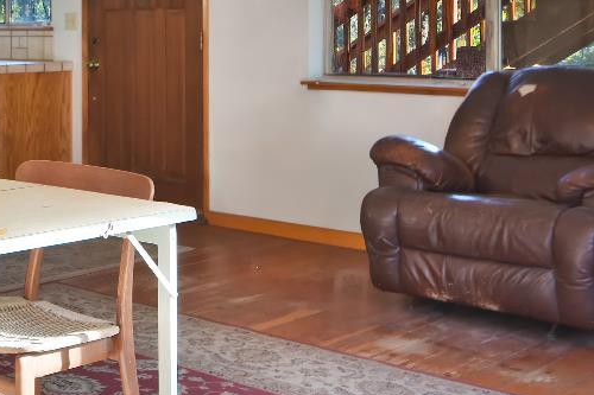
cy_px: 42
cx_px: -53
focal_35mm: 63
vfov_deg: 21.1
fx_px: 1039
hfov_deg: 29.0
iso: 100
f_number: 3.5
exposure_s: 1/50
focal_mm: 14
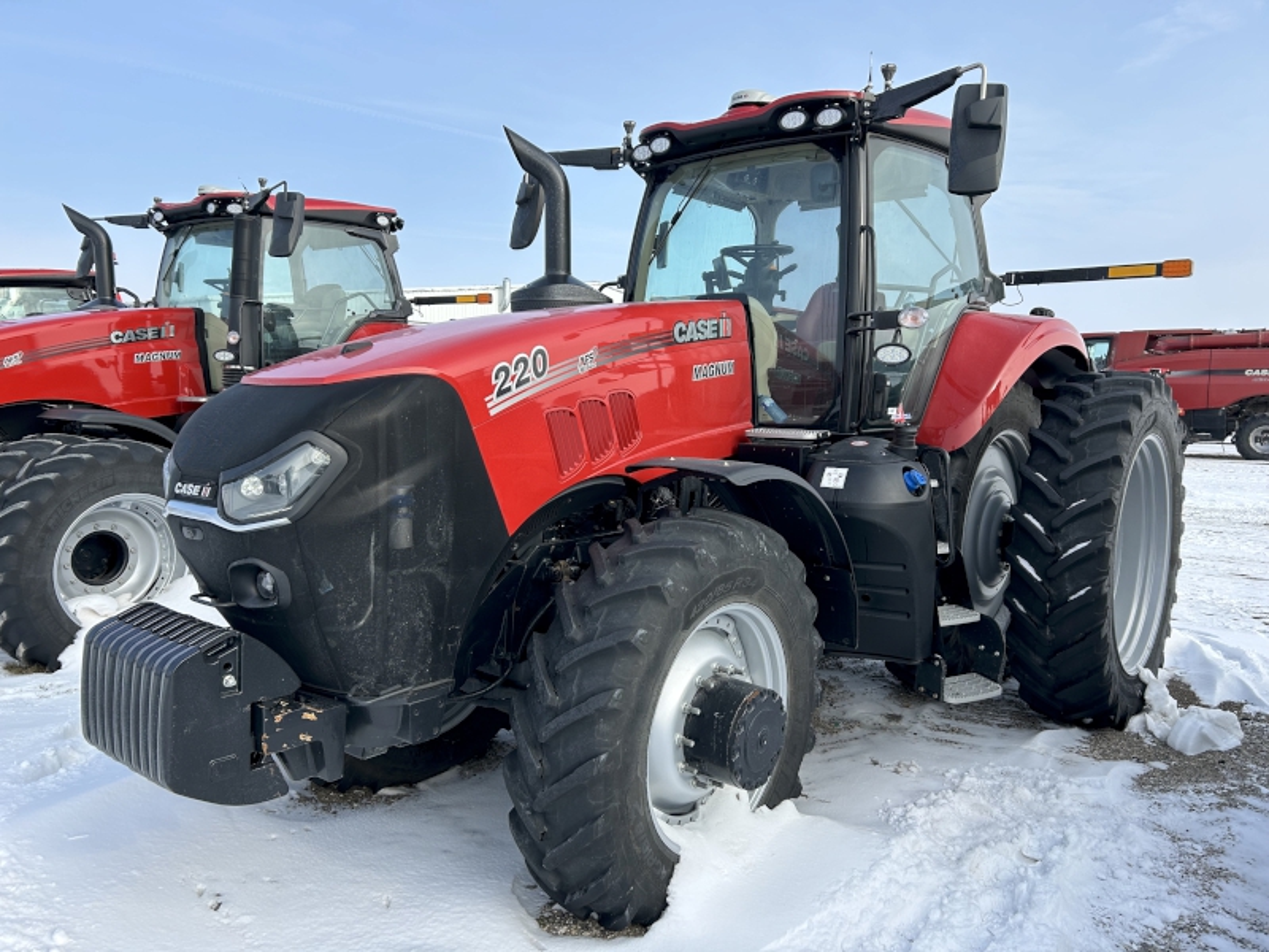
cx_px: 634
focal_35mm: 26
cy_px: 476
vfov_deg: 53.1
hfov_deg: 67.3
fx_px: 953
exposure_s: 1/2762
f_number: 1.5
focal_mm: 5.7
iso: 50
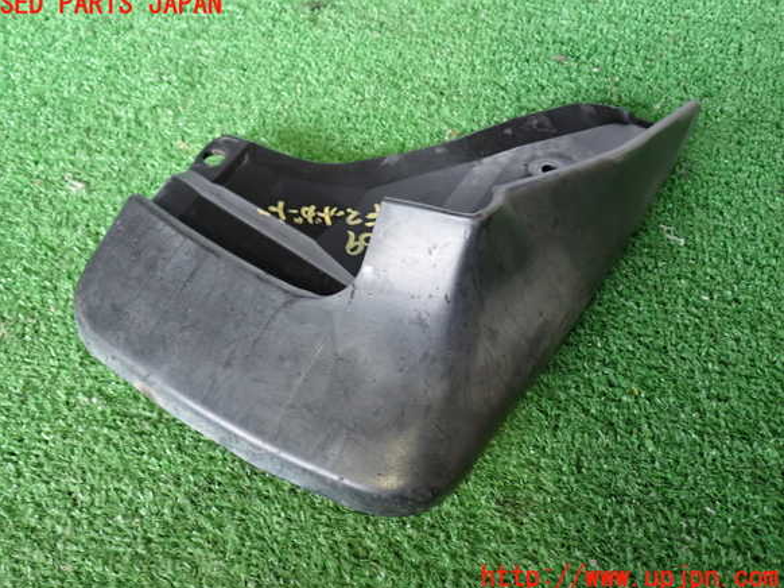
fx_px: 747
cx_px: 381
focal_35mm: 33
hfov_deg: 55.4
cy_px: 291
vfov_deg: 42.9
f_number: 2.4
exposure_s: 1/30
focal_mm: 5.79
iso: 250
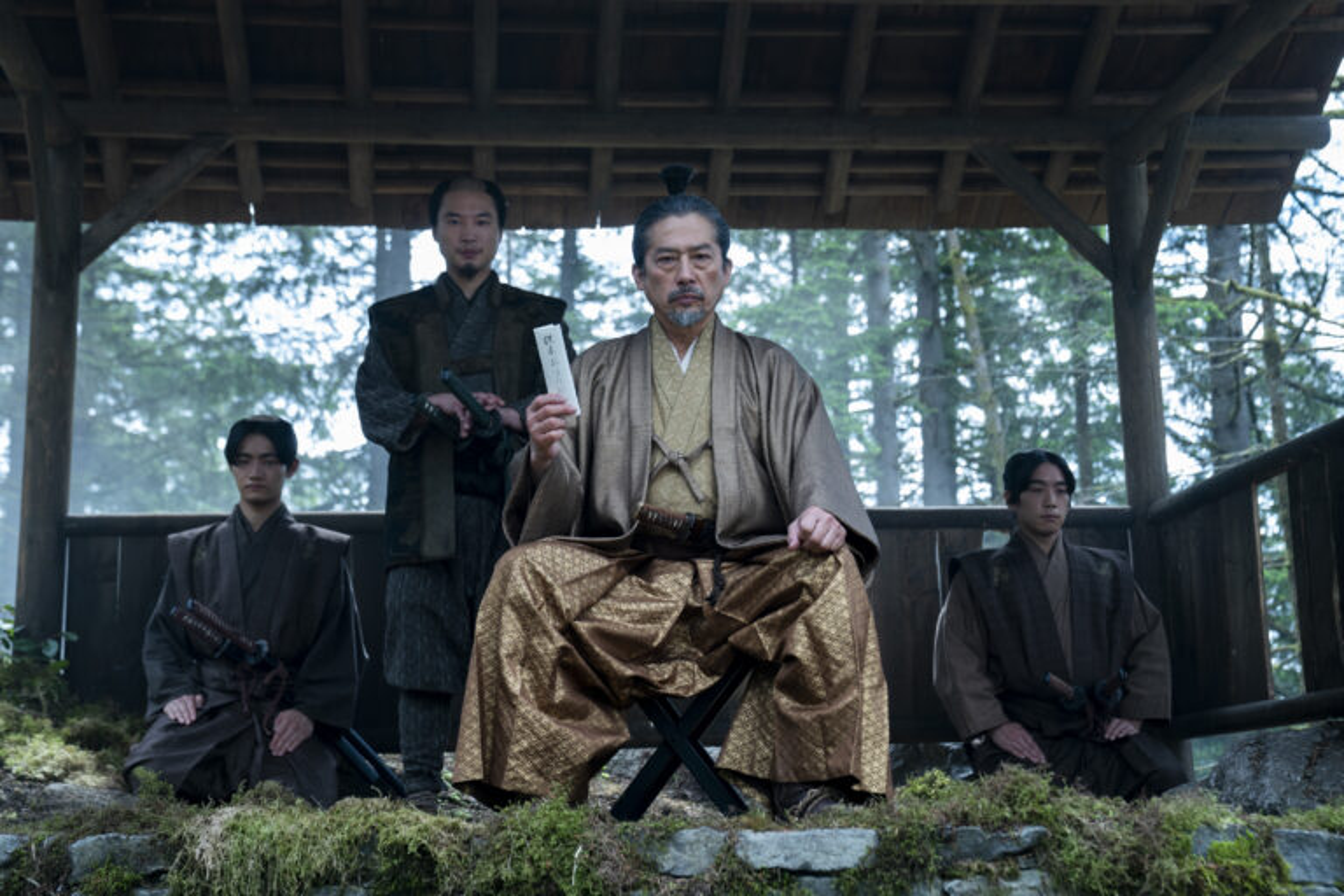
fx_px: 1792
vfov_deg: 28.1
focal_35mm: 48
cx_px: 672
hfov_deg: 41.1
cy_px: 448
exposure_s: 1/200
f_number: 4
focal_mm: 48
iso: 400
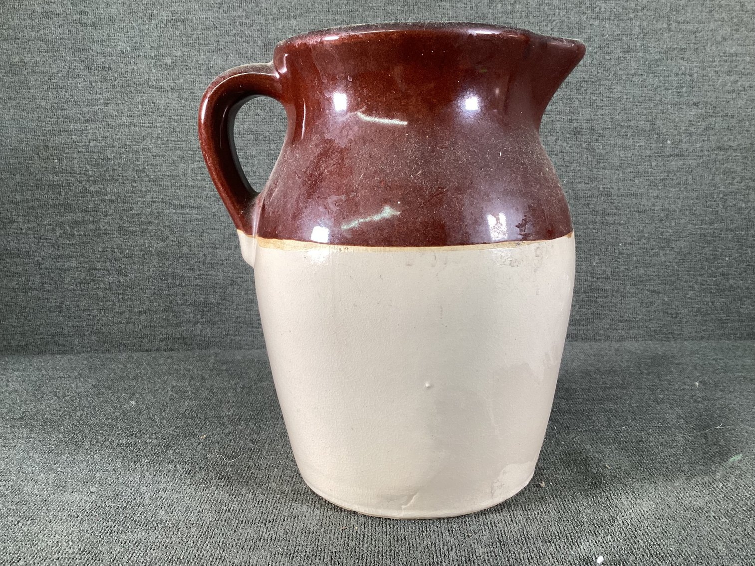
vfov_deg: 45.4
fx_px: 676
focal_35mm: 31
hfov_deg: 58.3
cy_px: 283
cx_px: 378
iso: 80
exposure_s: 1/60
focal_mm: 3.3
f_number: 2.4
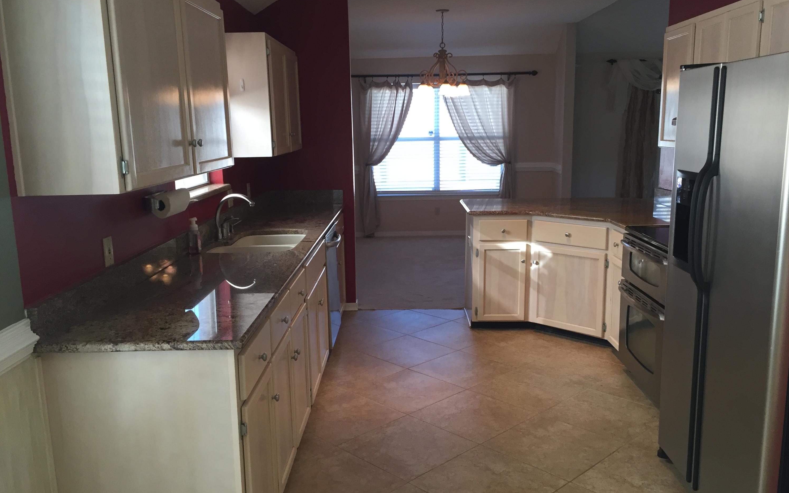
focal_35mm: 31
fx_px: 667
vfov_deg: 40.6
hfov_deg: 61.2
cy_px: 252
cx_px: 397
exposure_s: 1/30
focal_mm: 4.15
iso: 32
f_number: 2.2
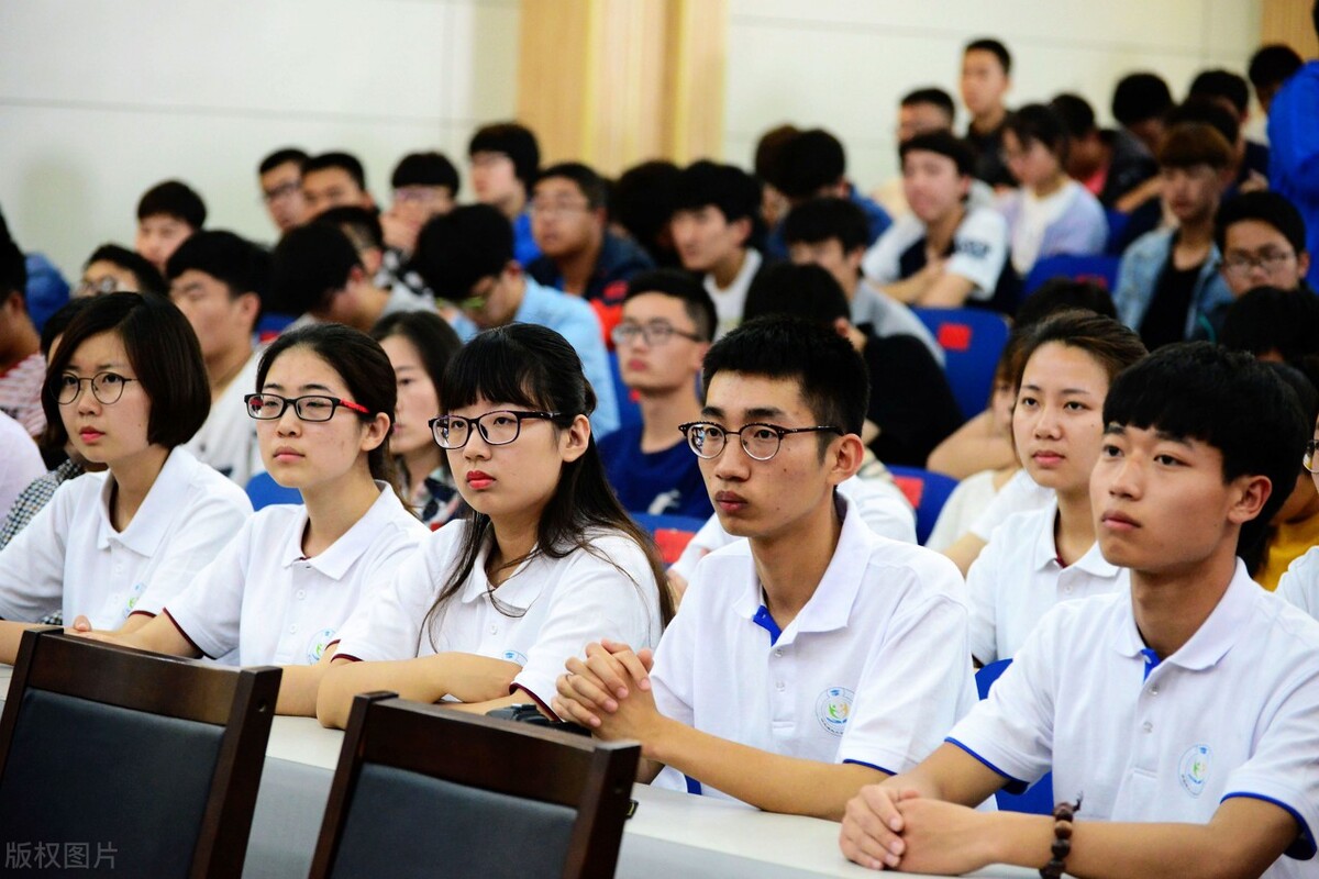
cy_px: 440
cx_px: 660
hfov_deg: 16.8
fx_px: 4470
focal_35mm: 122
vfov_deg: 11.2
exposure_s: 1/100
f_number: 4.8
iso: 4500
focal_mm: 122
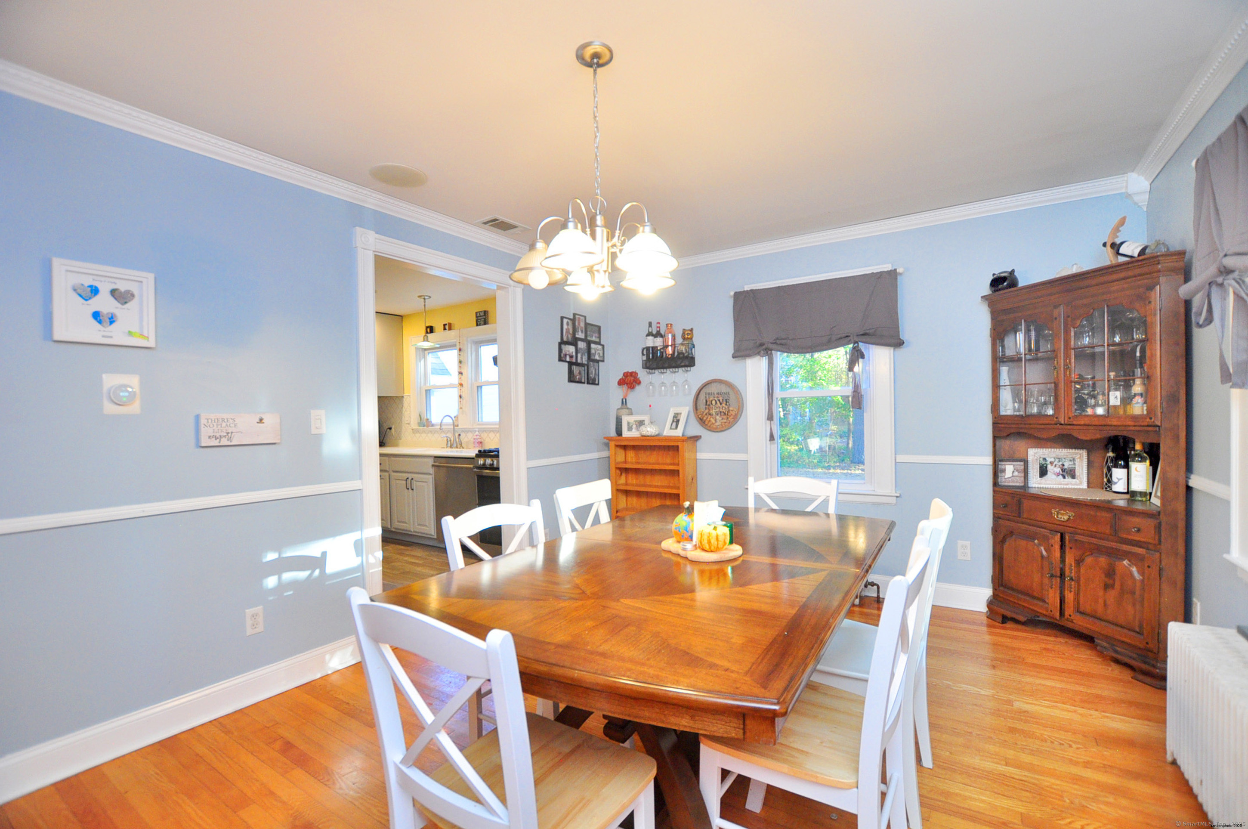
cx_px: 624
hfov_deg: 100.5
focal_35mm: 15
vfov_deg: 77.2
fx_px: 519
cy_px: 414
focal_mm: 10
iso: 1000
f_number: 4
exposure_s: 1/80
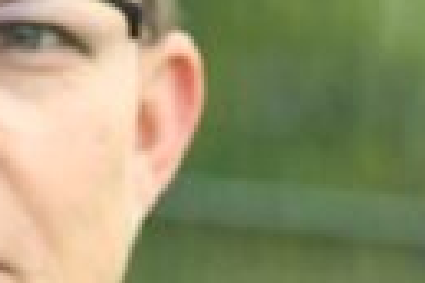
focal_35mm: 1424
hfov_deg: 1.4
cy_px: 43
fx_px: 16810
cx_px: -175
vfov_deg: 1.0
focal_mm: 180
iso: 6400
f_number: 7.1
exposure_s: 1/1600
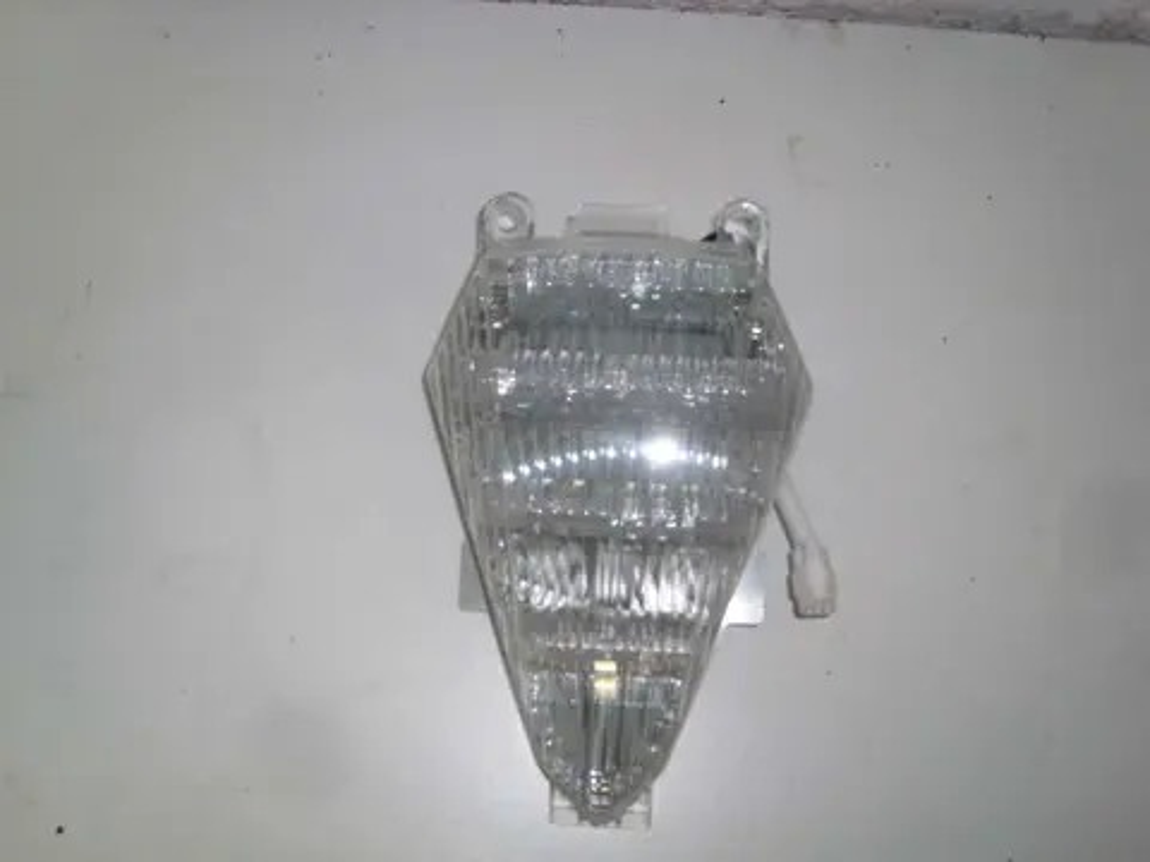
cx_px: 575
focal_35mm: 35
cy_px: 431
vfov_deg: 40.7
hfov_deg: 52.6
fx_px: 1163
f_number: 2.8
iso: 50
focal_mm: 5.8
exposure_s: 1/30
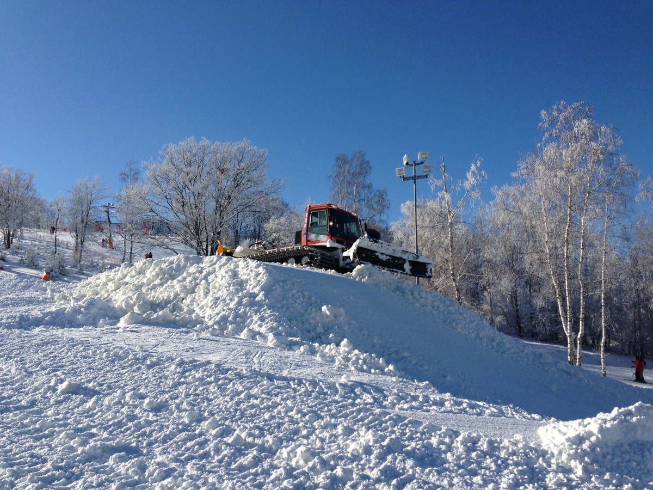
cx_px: 326
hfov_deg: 55.4
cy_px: 245
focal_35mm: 33
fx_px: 623
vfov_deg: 42.9
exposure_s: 1/2262
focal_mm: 4.13
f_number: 2.4
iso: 50
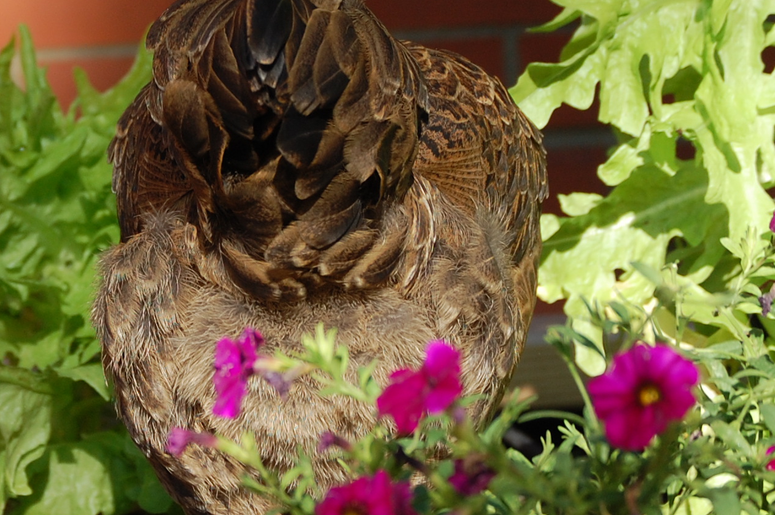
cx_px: -41
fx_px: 5768
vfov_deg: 5.1
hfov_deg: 7.6
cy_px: 45
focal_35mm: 268
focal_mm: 75
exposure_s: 1/500
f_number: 5.6
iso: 280
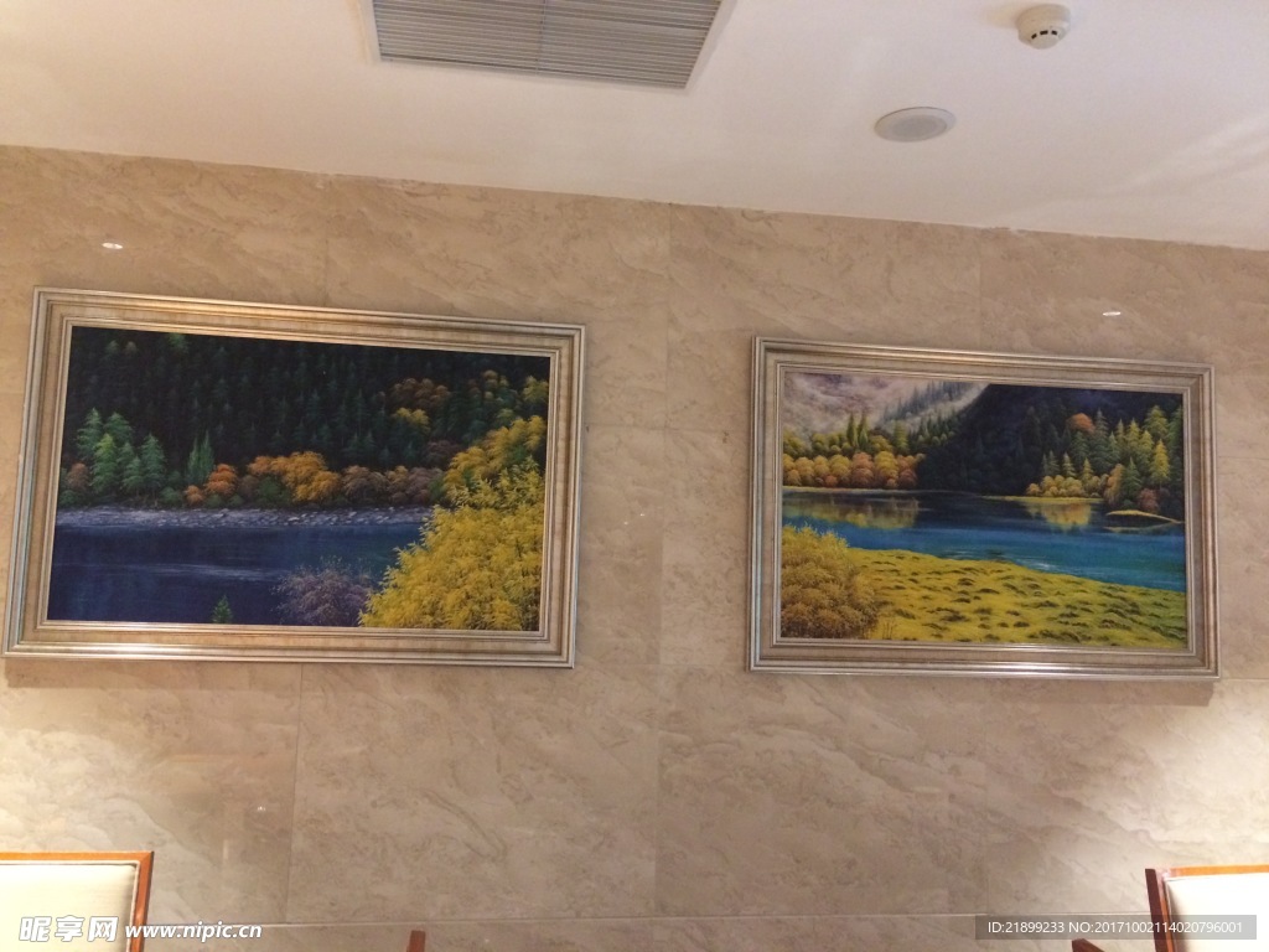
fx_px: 1063
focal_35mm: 29
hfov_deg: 61.7
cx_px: 634
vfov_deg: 48.2
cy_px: 476
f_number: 2.2
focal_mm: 4.15
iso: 320
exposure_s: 1/17
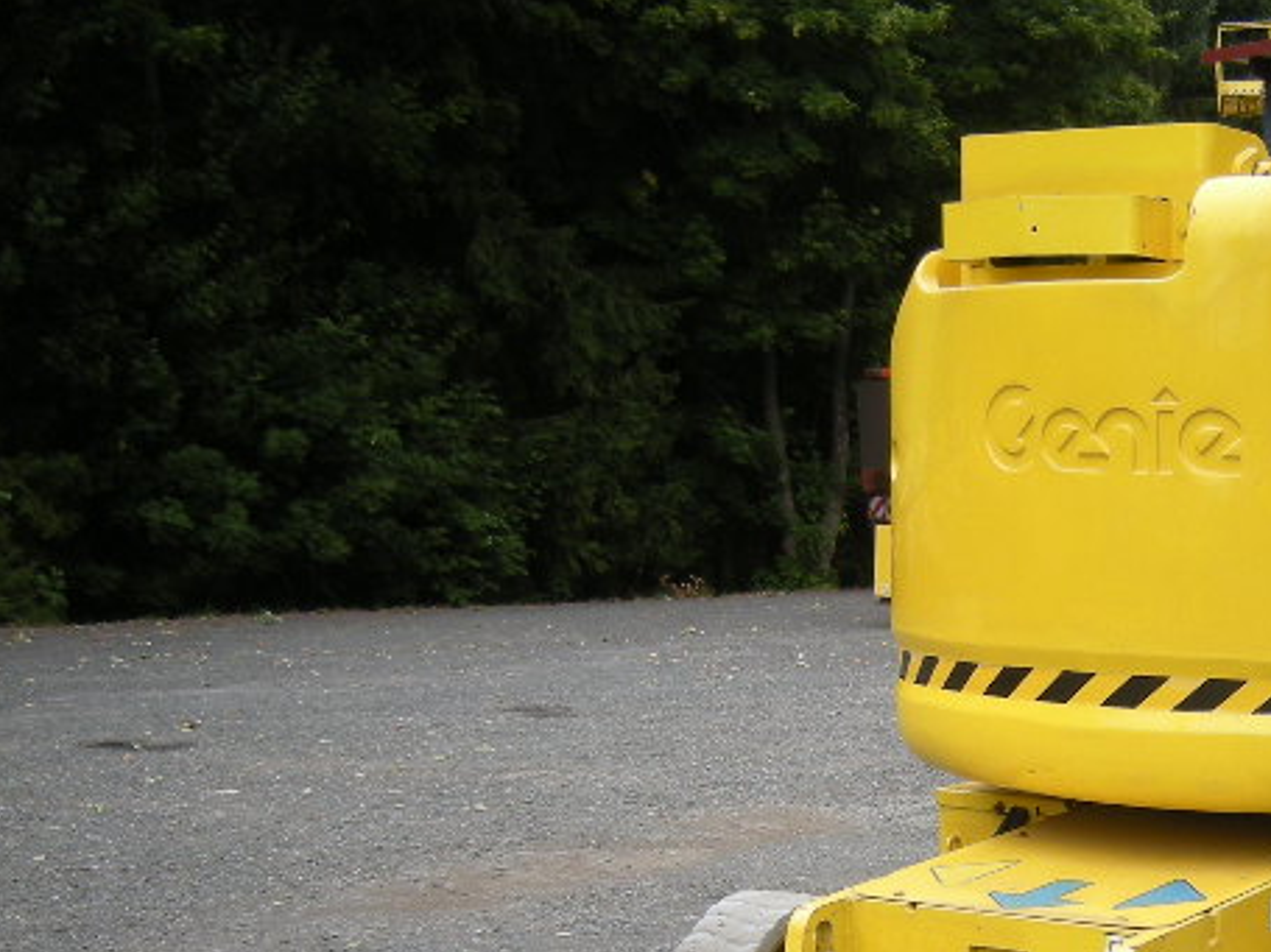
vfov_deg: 22.5
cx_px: 1196
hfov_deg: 29.2
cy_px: 910
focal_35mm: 63
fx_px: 2313
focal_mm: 4.7
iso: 64
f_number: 2.8
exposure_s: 1/404
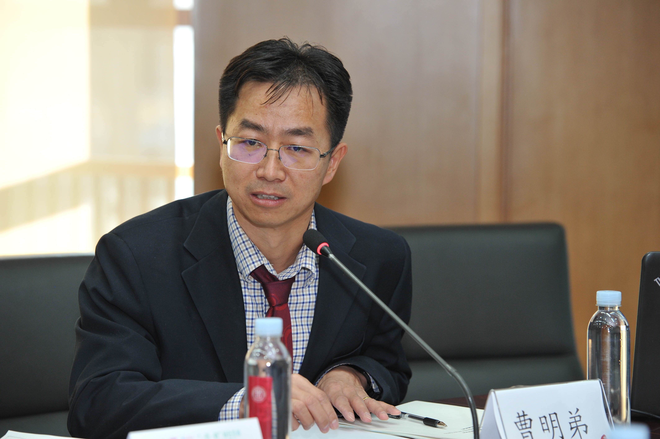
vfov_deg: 8.6
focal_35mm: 160
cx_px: 330
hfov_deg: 12.8
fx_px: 2931
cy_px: 220
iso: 1600
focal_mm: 160
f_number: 5
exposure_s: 1/125
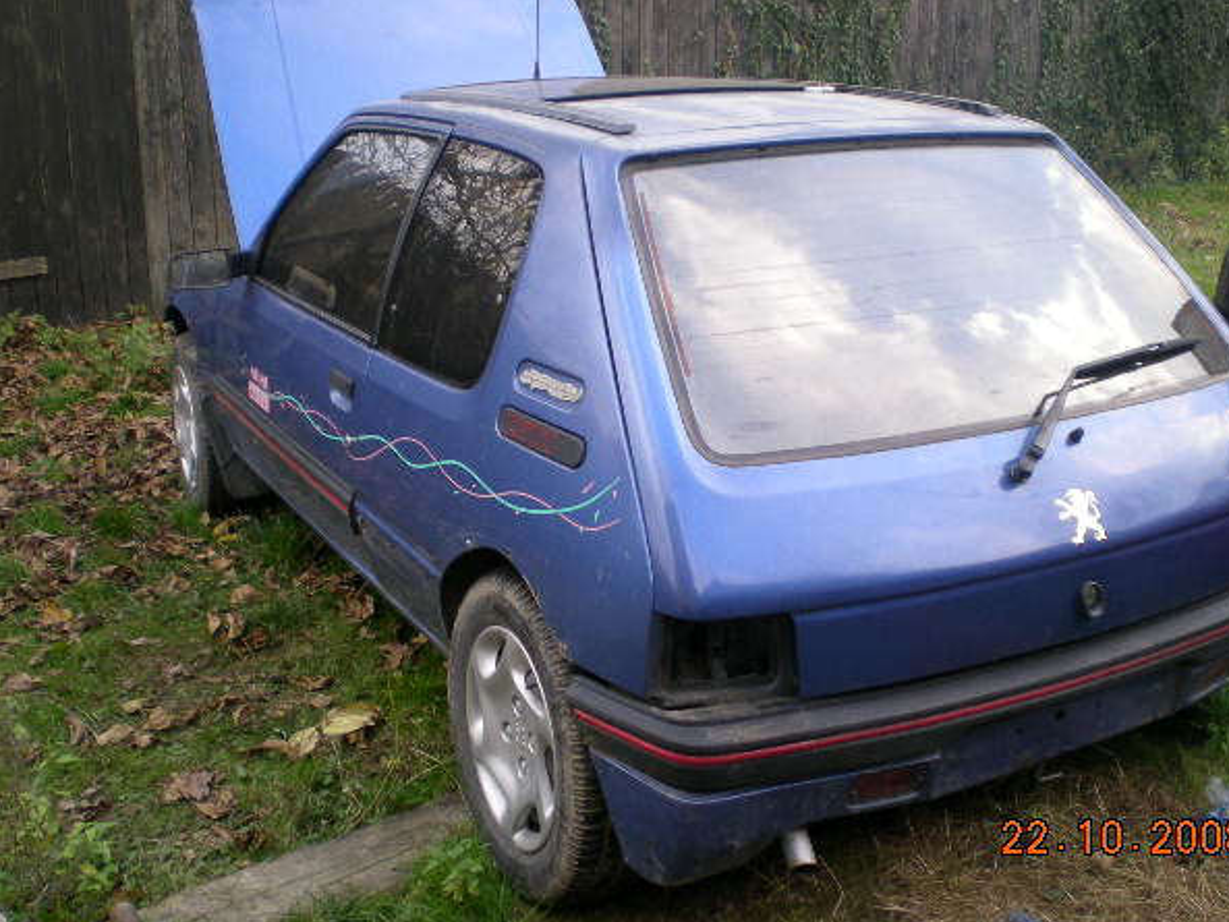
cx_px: 645
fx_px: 1456
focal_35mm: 41
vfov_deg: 35.1
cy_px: 443
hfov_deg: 45.8
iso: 50
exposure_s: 1/73
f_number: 3.1
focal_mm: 6.3
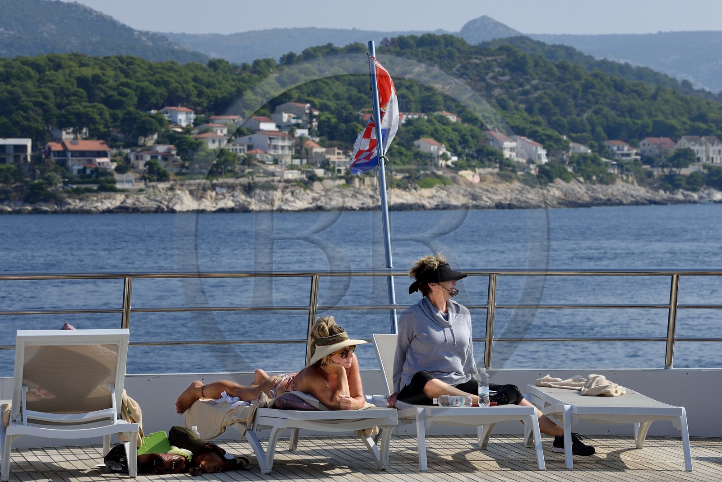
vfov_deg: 8.9
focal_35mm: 155
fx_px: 3109
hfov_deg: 13.2
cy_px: 241
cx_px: 361
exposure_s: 1/400
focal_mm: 155
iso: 200
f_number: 11
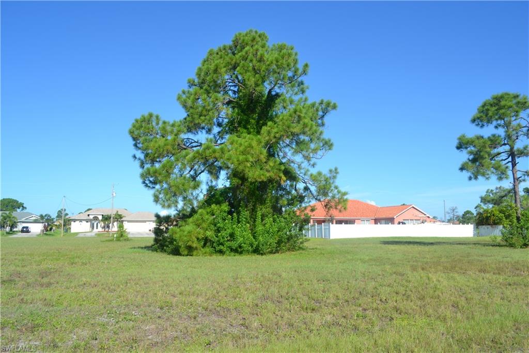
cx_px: 264
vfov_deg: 47.9
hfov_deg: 67.4
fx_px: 397
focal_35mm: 27
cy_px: 176
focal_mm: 18
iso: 100
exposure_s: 1/200
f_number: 7.1
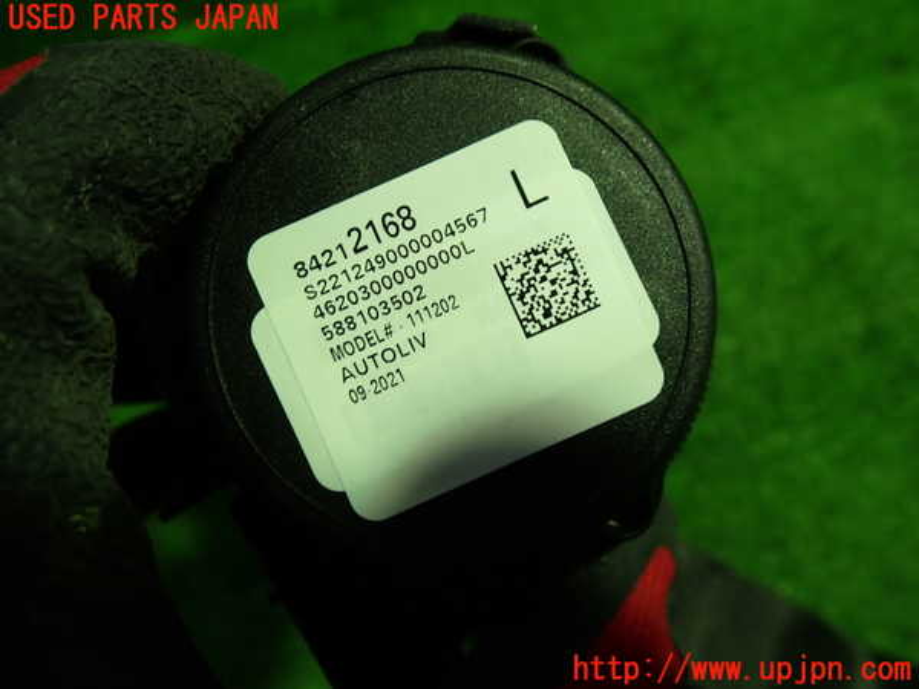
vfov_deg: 46.8
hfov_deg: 60.0
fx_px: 796
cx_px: 460
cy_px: 344
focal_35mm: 30
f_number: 2.3
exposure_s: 1/60
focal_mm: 5.4
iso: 200
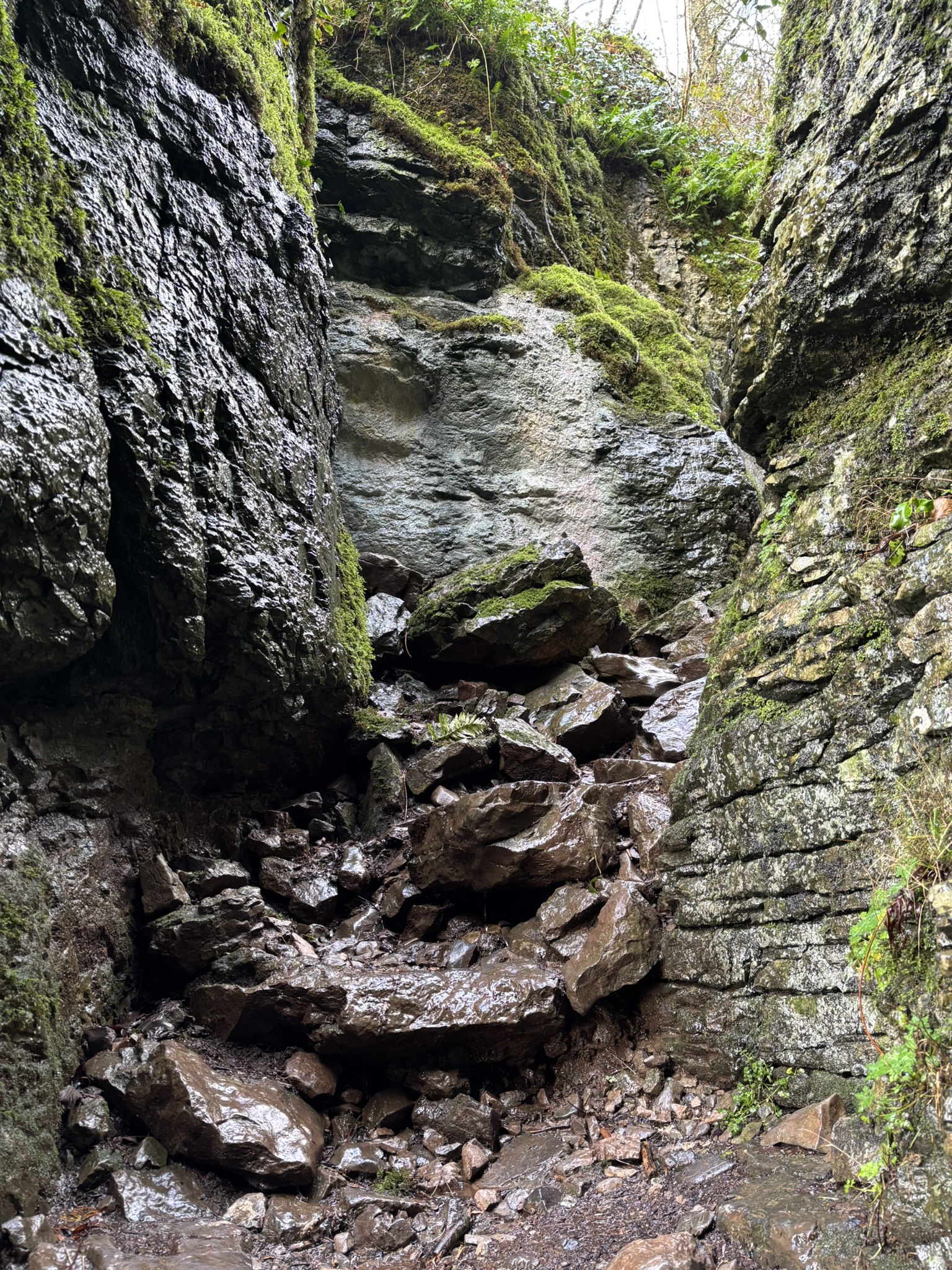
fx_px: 953
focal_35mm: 26
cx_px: 476
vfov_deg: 67.3
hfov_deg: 53.1
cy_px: 635
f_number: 1.6
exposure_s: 1/63
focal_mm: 5.96
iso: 125
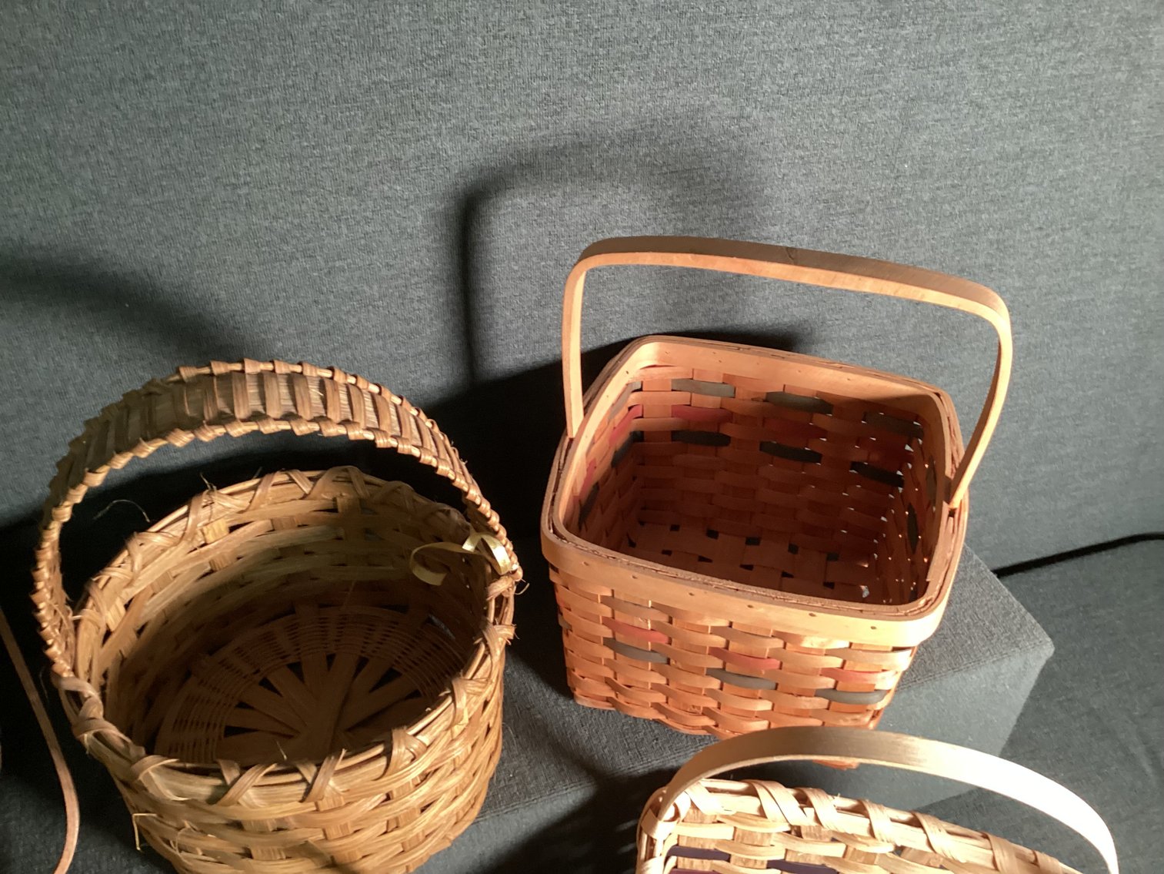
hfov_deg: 58.3
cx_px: 582
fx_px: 1042
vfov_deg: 45.4
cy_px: 437
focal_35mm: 31
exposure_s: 1/40
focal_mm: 3.3
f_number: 2.4
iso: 320
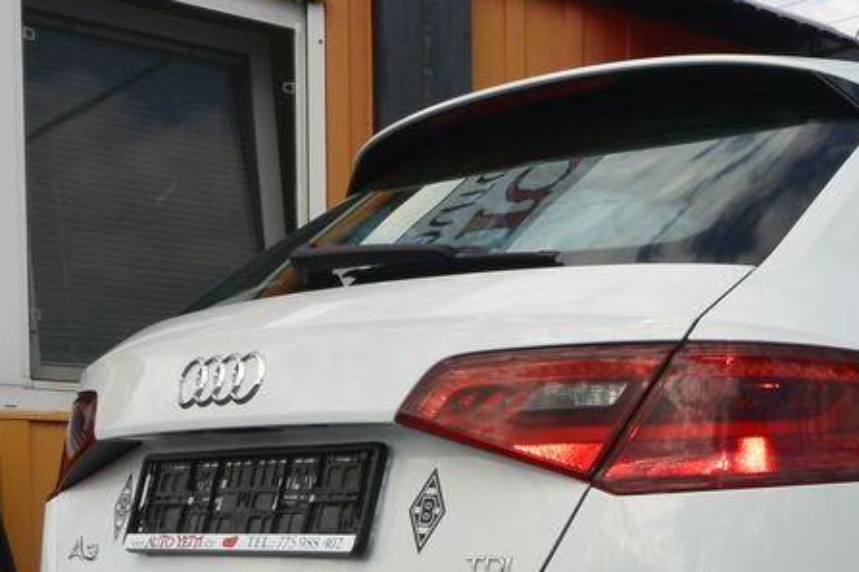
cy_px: 638
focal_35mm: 71
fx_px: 1694
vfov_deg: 18.4
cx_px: 857
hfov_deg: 26.9
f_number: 9
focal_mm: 11.8
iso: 160
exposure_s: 1/250
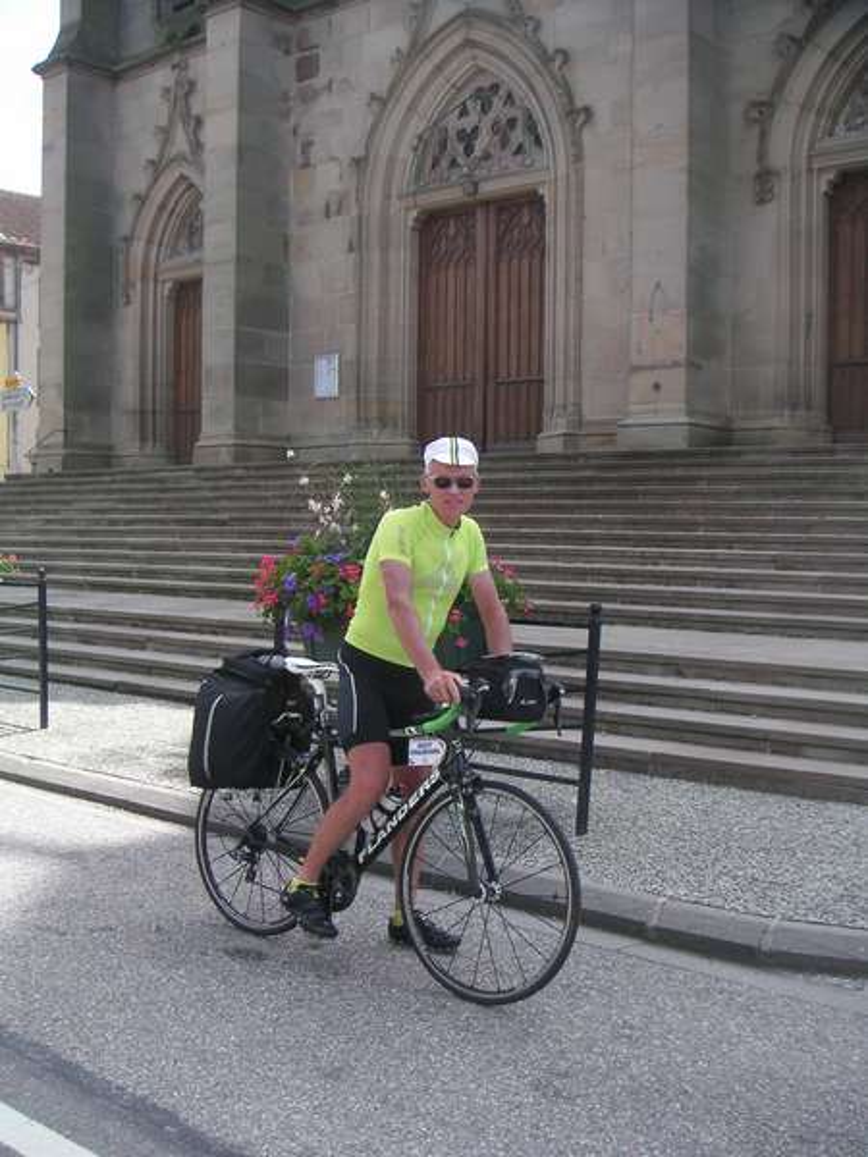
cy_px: 578
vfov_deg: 49.0
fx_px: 1270
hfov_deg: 37.7
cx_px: 434
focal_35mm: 38
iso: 50
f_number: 2.8
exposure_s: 1/350
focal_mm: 6
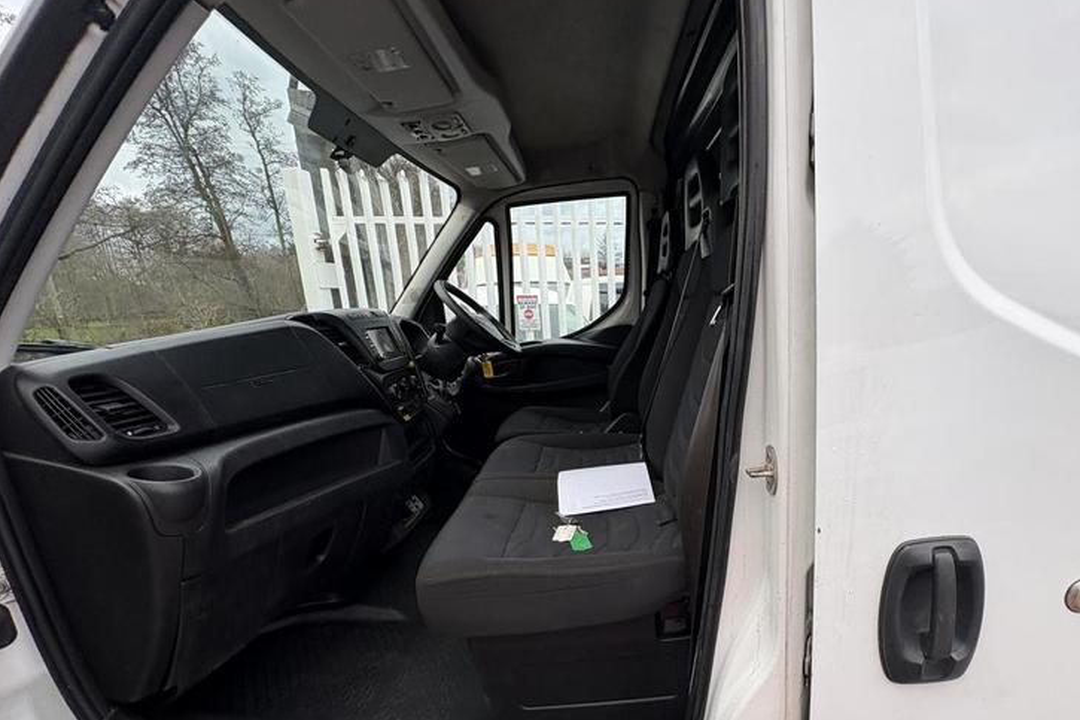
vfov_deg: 66.1
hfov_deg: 89.2
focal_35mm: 18
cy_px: 459
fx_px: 540
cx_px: 630
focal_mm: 2.22
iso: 40
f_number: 2.2
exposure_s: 1/104
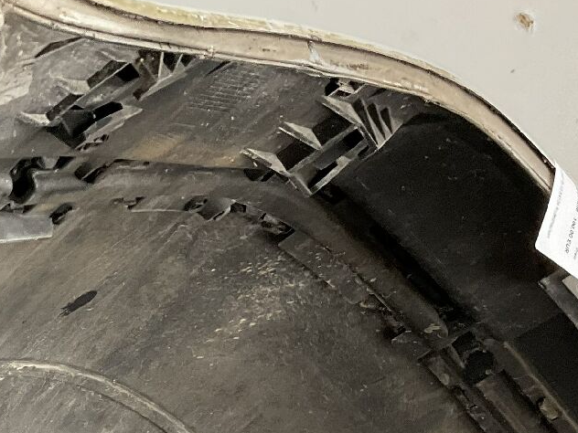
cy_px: 483
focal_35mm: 88
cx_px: 104
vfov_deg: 16.3
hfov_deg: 21.9
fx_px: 1469
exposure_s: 1/50
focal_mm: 3
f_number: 1.8
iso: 80
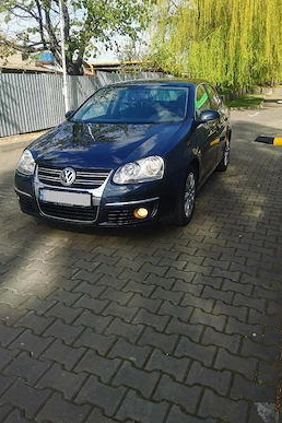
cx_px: 132
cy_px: 212
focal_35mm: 29
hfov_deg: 44.9
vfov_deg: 63.7
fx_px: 341
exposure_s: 1/1667
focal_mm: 5.56
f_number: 1.6
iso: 50
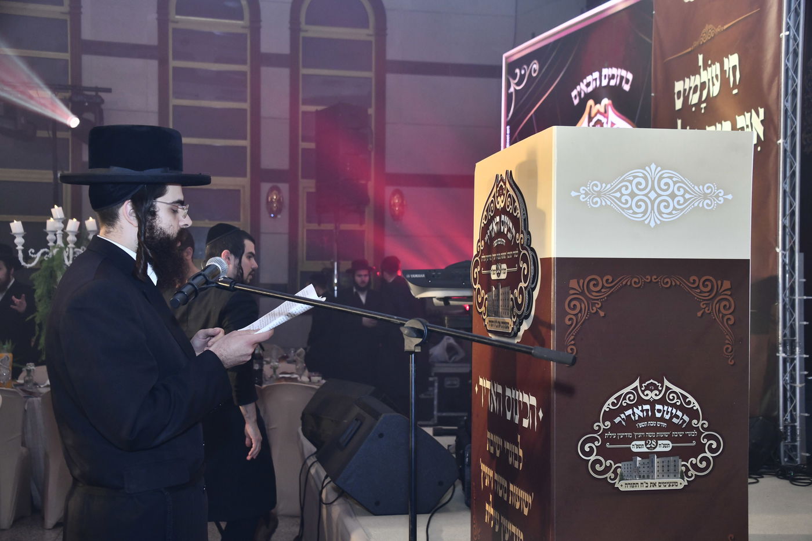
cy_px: 270
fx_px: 1082
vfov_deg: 28.1
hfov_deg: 41.1
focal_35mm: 48
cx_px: 406
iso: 1000
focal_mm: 48
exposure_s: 1/200
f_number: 5.6
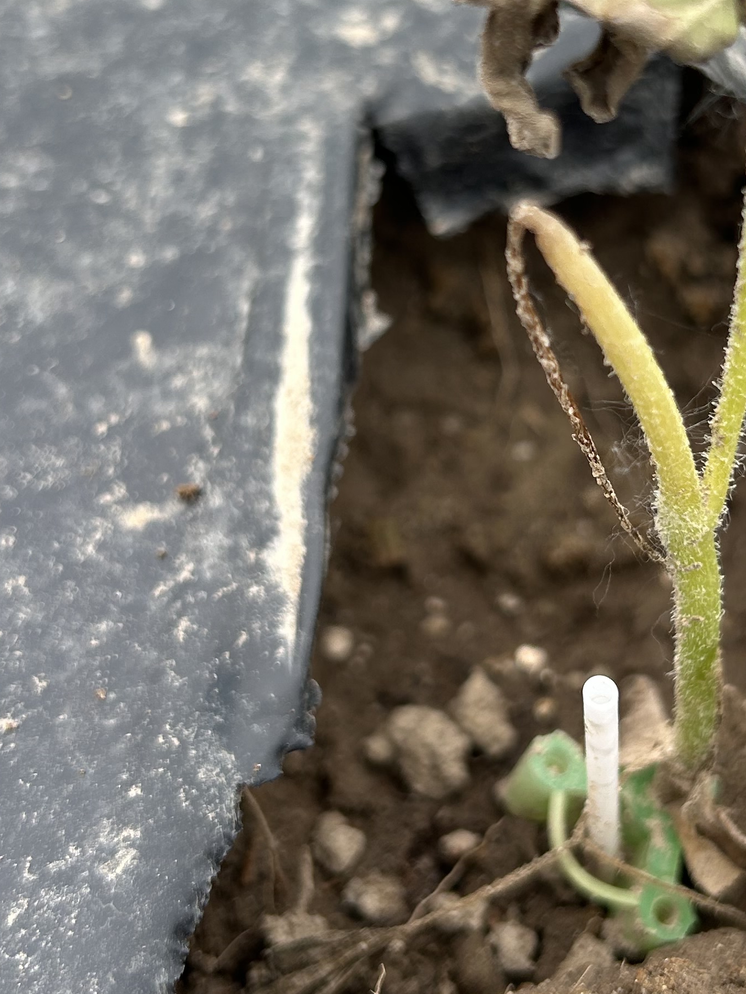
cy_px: 358
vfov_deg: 33.0
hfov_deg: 24.8
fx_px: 1666
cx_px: 596
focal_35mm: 58
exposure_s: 1/786
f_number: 1.5
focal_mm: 5.7
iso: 50
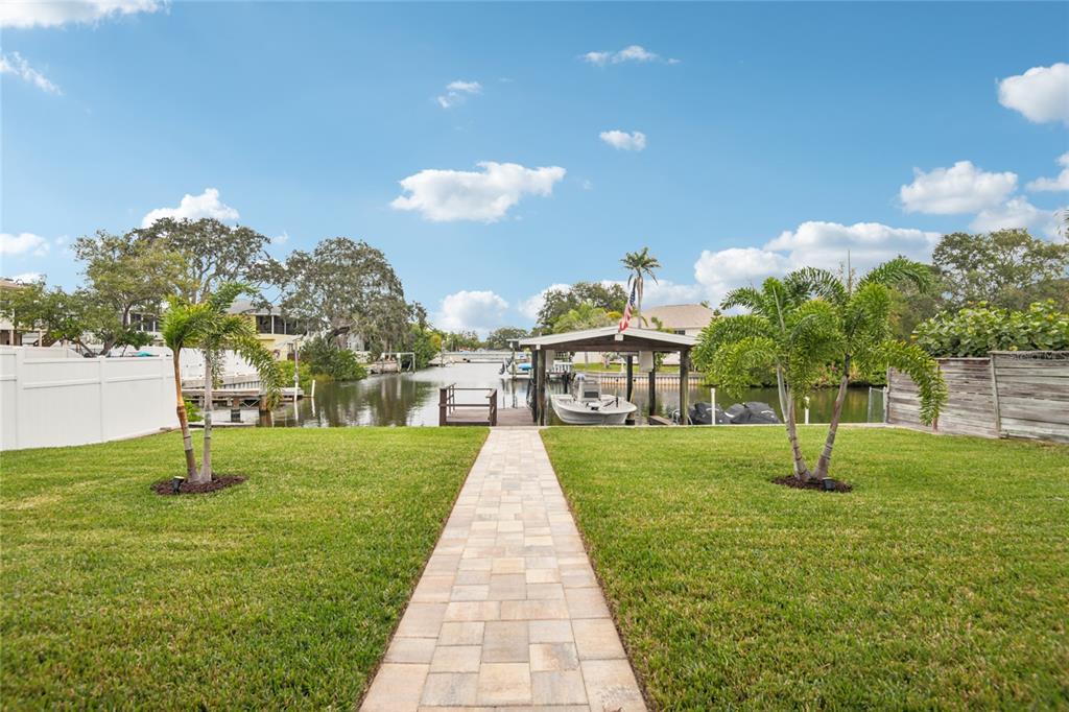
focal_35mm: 16
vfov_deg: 73.7
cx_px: 534
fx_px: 475
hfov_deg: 96.8
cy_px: 356
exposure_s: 1/500
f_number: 8
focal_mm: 16
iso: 400
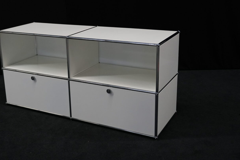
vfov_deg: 28.6
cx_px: 91
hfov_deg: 41.6
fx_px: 313
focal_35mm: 47
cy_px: 65
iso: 2500
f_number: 4
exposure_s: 1/160
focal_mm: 37
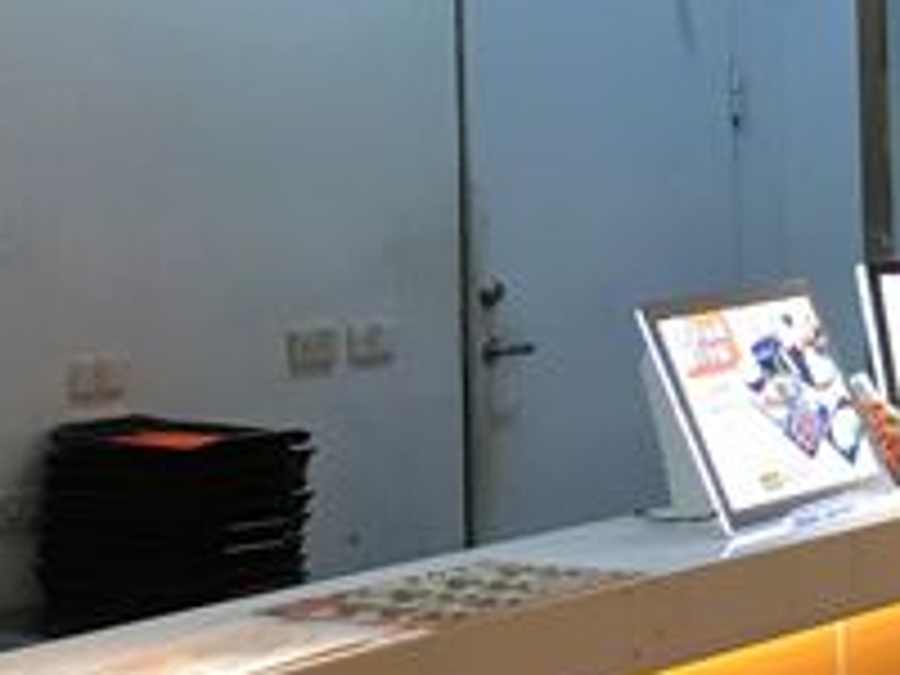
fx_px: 3016
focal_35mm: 116
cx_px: 1102
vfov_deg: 12.5
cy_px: -108
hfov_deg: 16.2
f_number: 2.2
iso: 40
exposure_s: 1/30
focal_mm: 4.15
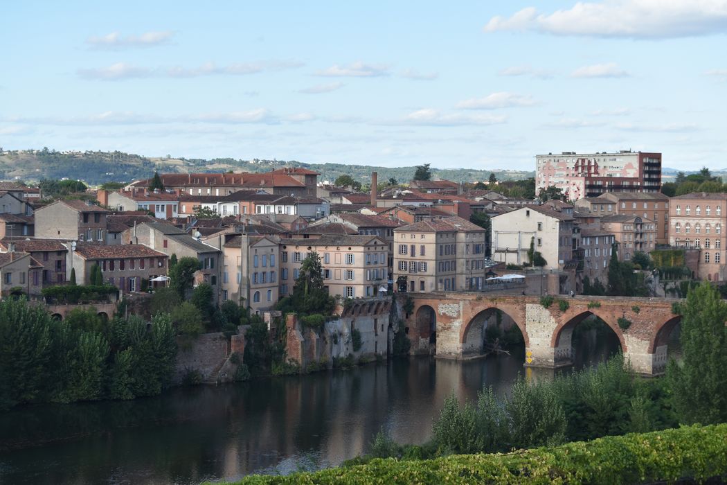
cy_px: 242
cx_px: 364
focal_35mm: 72
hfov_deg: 28.1
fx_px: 1454
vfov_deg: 18.9
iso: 200
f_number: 8
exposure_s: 1/250
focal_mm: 48
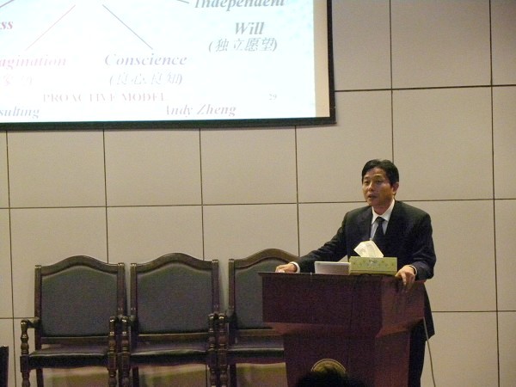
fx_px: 3682
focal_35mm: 247
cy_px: 194
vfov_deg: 6.0
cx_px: 258
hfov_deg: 8.0
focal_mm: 44
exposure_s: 1/28.8
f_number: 4.5
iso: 800
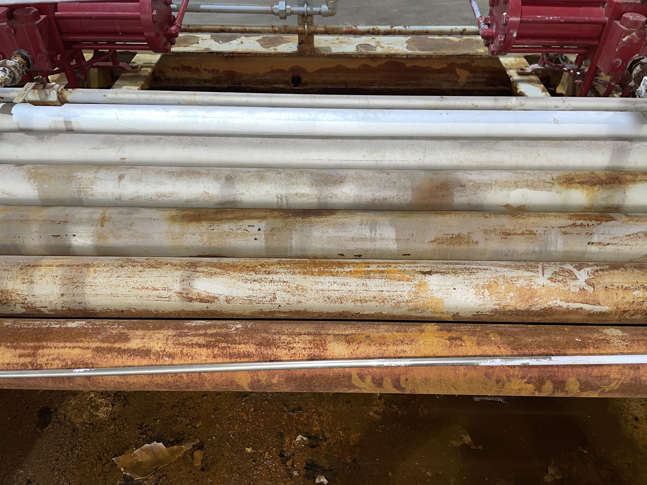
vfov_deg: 53.1
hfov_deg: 67.3
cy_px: 242
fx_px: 486
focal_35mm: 26
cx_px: 324
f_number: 1.6
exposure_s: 1/26
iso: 50
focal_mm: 4.2
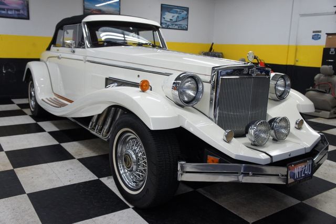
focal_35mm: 33
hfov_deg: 57.2
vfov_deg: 39.9
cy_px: 112
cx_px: 168
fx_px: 308
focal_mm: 22
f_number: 4
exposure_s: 1/80
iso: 400
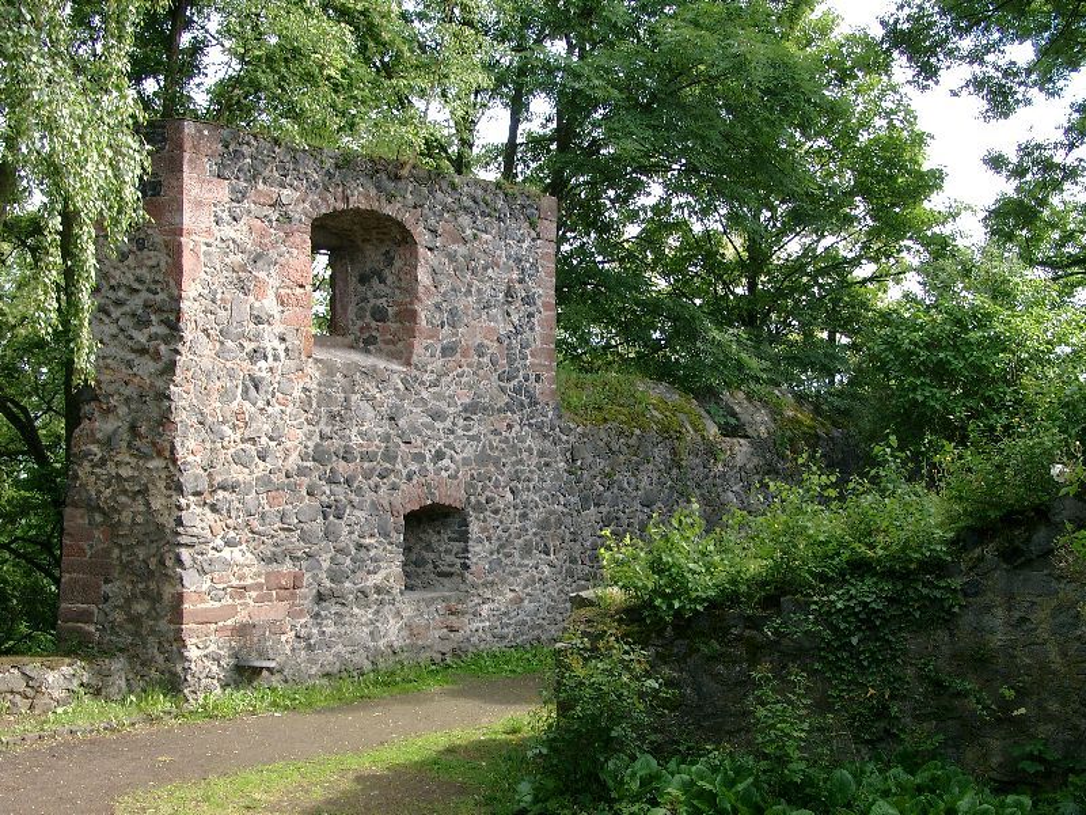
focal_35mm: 45
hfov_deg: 42.1
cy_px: 408
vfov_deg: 32.2
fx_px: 1412
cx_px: 543
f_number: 4
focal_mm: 9.29
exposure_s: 1/128
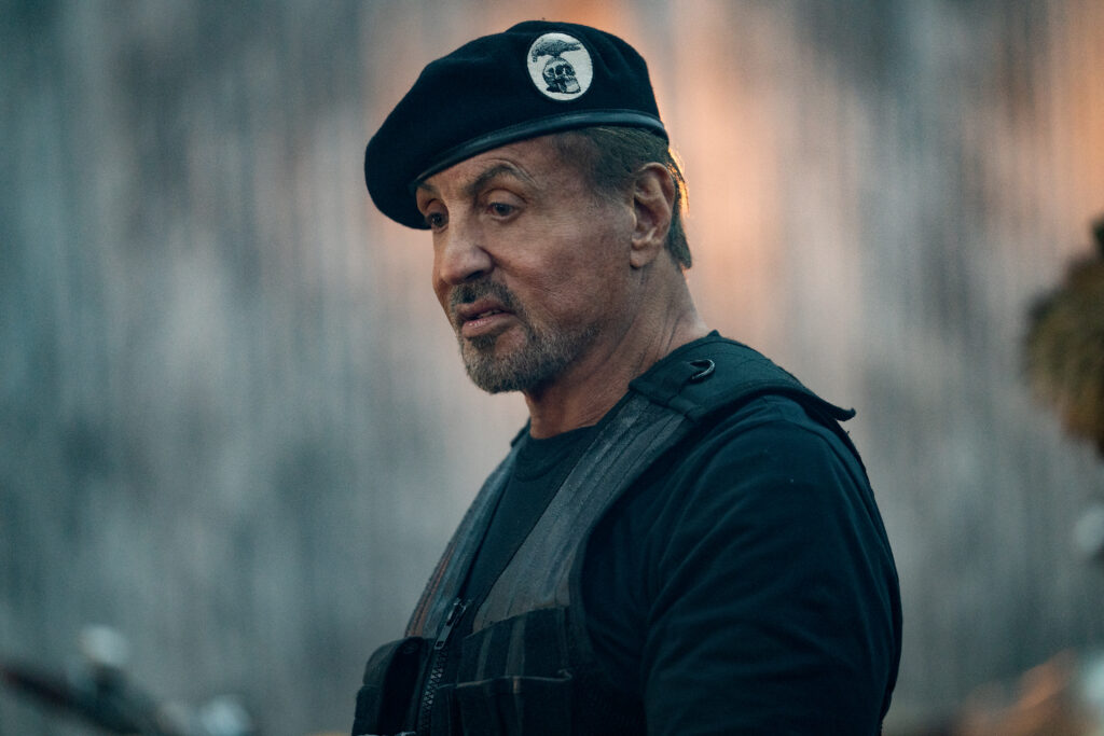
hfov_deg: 10.4
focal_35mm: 198
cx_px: 552
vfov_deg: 6.9
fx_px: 6072
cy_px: 368
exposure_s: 1/200
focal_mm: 198
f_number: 2.8
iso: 4000
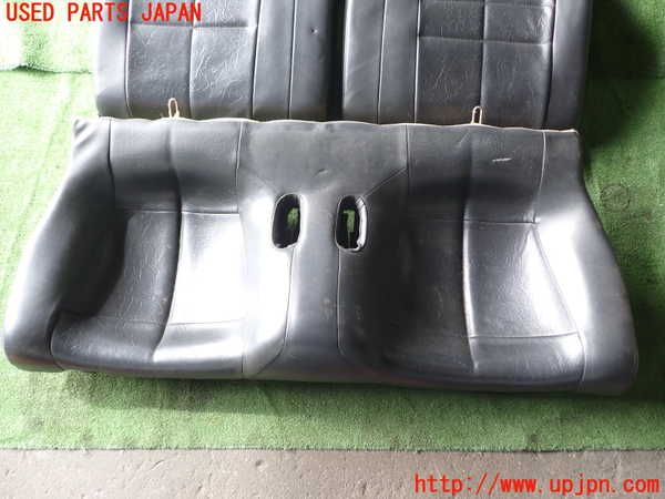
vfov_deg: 44.2
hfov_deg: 56.8
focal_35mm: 32
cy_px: 250
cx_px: 332
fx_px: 615
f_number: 2.4
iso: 200
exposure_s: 1/60
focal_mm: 5.79
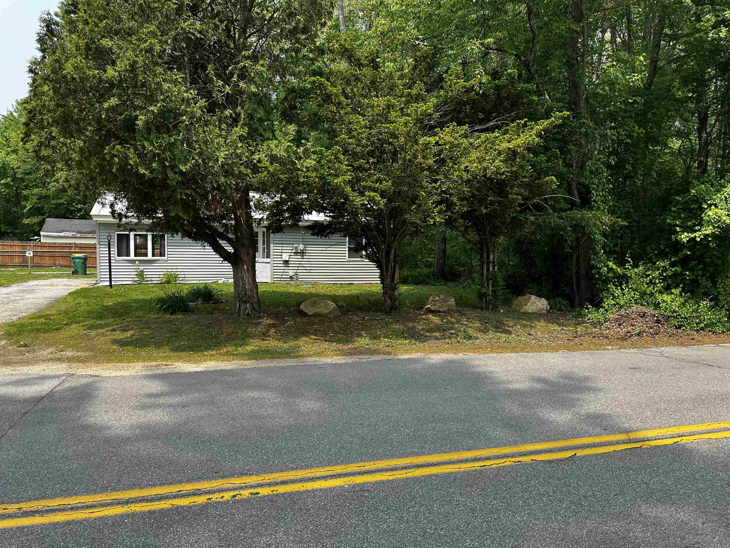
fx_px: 506
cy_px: 274
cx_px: 365
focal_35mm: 24
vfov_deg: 56.8
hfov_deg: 71.6
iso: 80
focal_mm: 6.86
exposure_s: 1/1613
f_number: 1.78
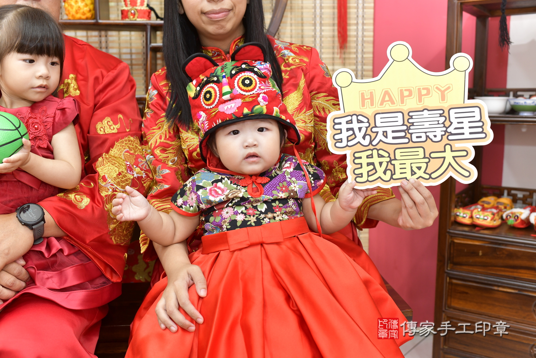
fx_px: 521
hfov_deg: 54.4
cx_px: 268
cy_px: 179
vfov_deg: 37.9
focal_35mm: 35
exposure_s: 1/200
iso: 1000
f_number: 4.5
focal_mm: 35
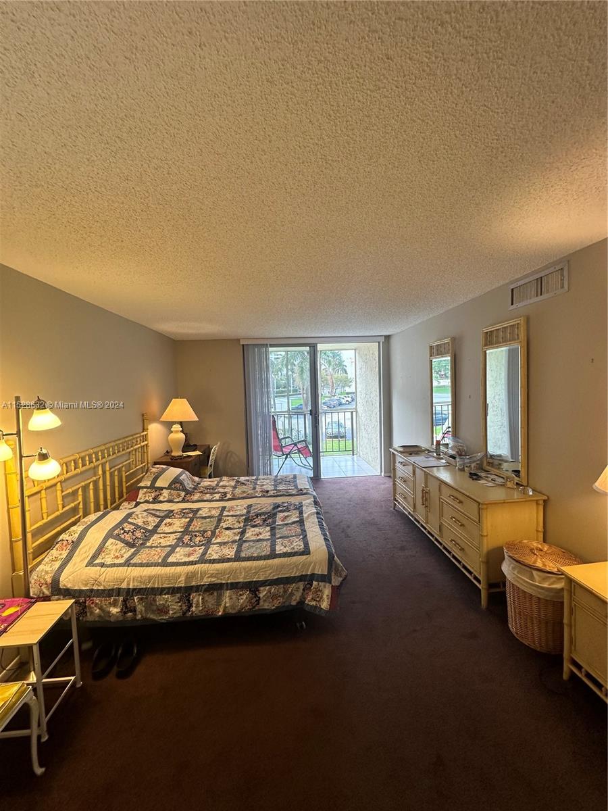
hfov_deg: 85.7
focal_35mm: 14
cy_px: 406
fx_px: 328
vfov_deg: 102.1
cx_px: 304
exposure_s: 1/120
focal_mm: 2.22
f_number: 2.2
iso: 160
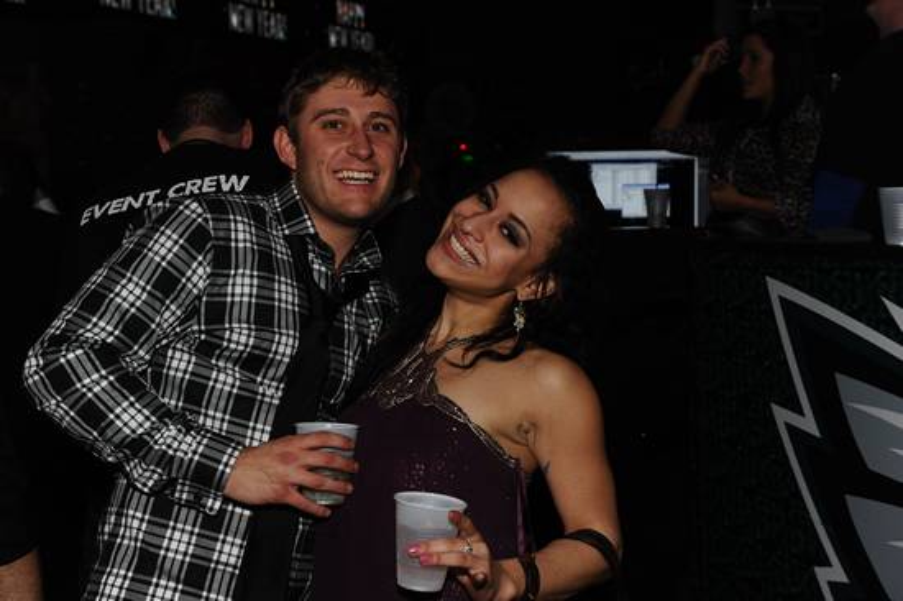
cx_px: 452
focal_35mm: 52
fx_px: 1304
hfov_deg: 38.2
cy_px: 300
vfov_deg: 26.0
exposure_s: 1/250
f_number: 6.7
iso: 1100
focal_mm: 52
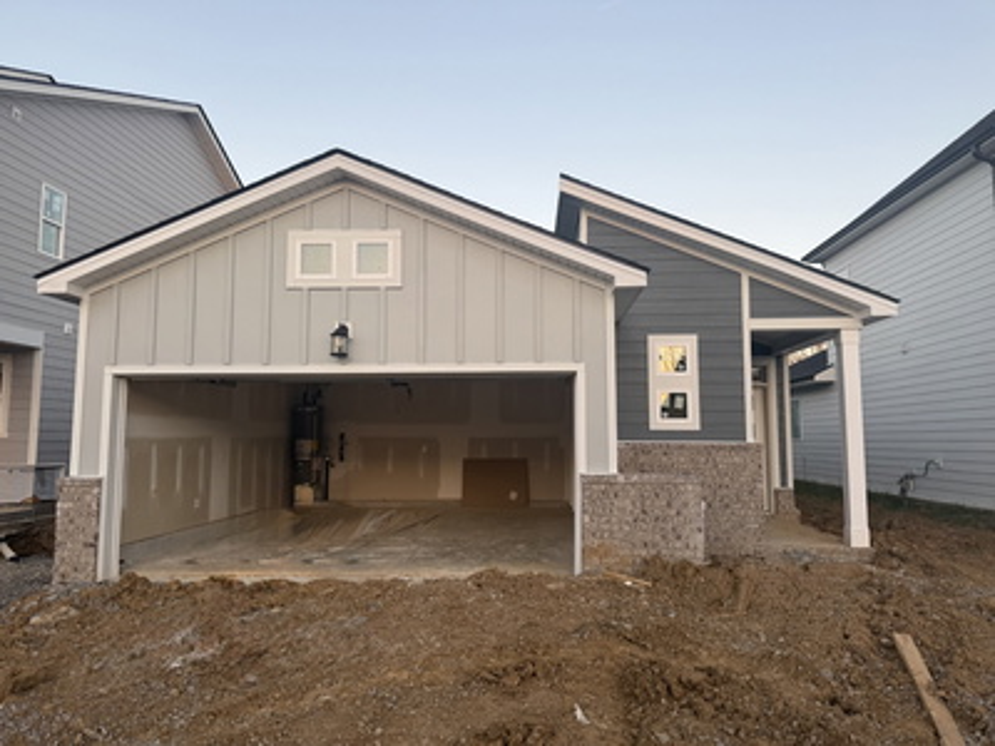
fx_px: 690
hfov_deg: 71.6
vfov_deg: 56.8
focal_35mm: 24
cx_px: 498
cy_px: 373
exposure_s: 1/297
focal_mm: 6.76
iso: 80
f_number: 1.78
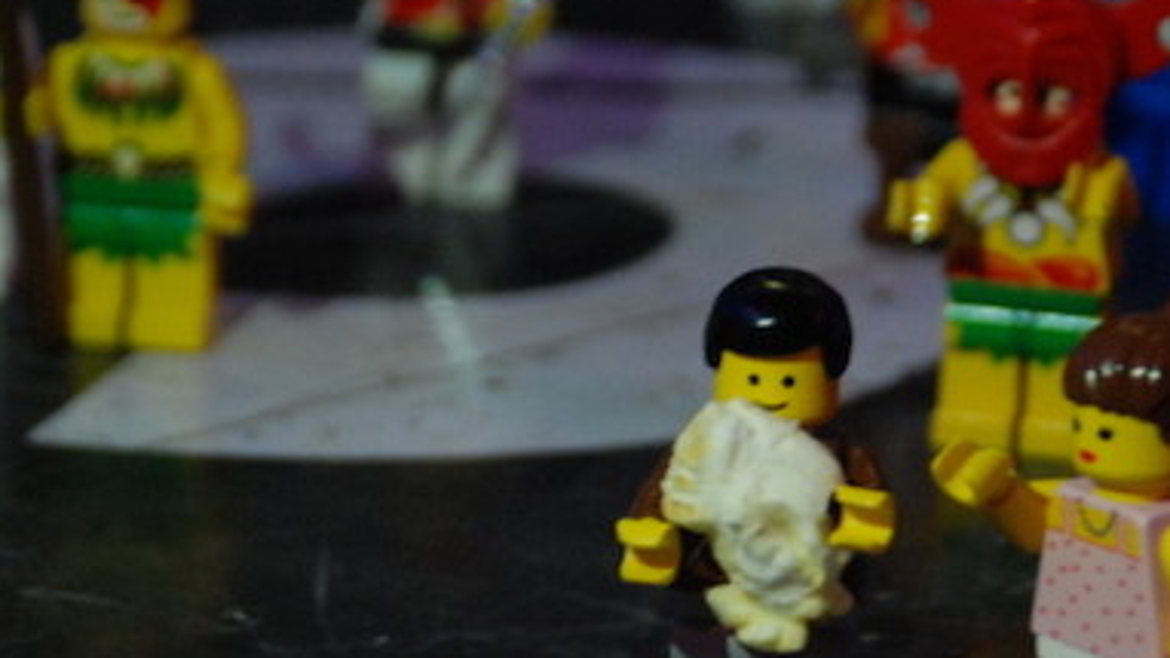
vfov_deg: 3.9
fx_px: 9774
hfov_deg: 6.8
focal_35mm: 315
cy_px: 199
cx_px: 251
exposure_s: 1/10
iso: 640
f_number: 5.6
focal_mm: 80
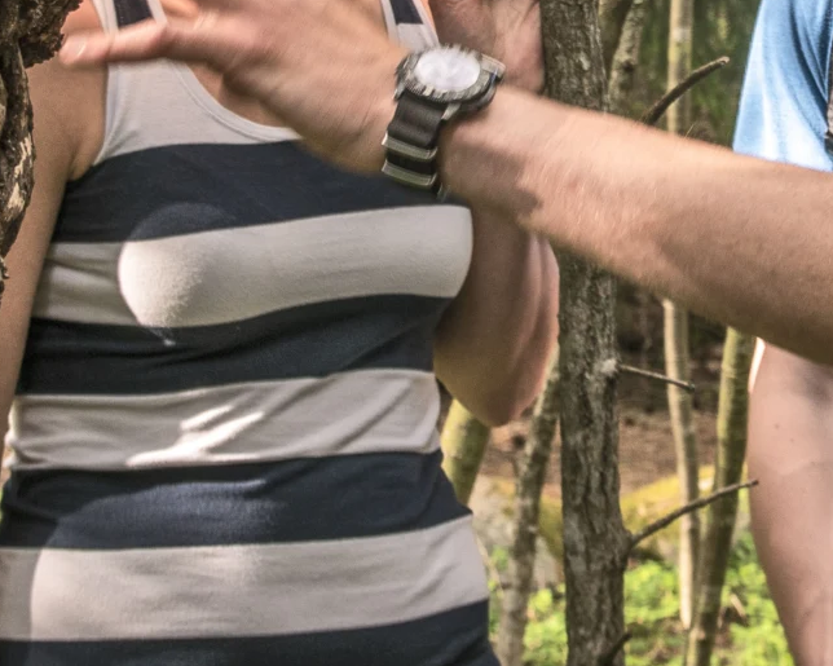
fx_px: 4141
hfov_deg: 11.4
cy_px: -80
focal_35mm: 168
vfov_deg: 9.1
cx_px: 746
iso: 100
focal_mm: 30
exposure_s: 1/50
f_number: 4
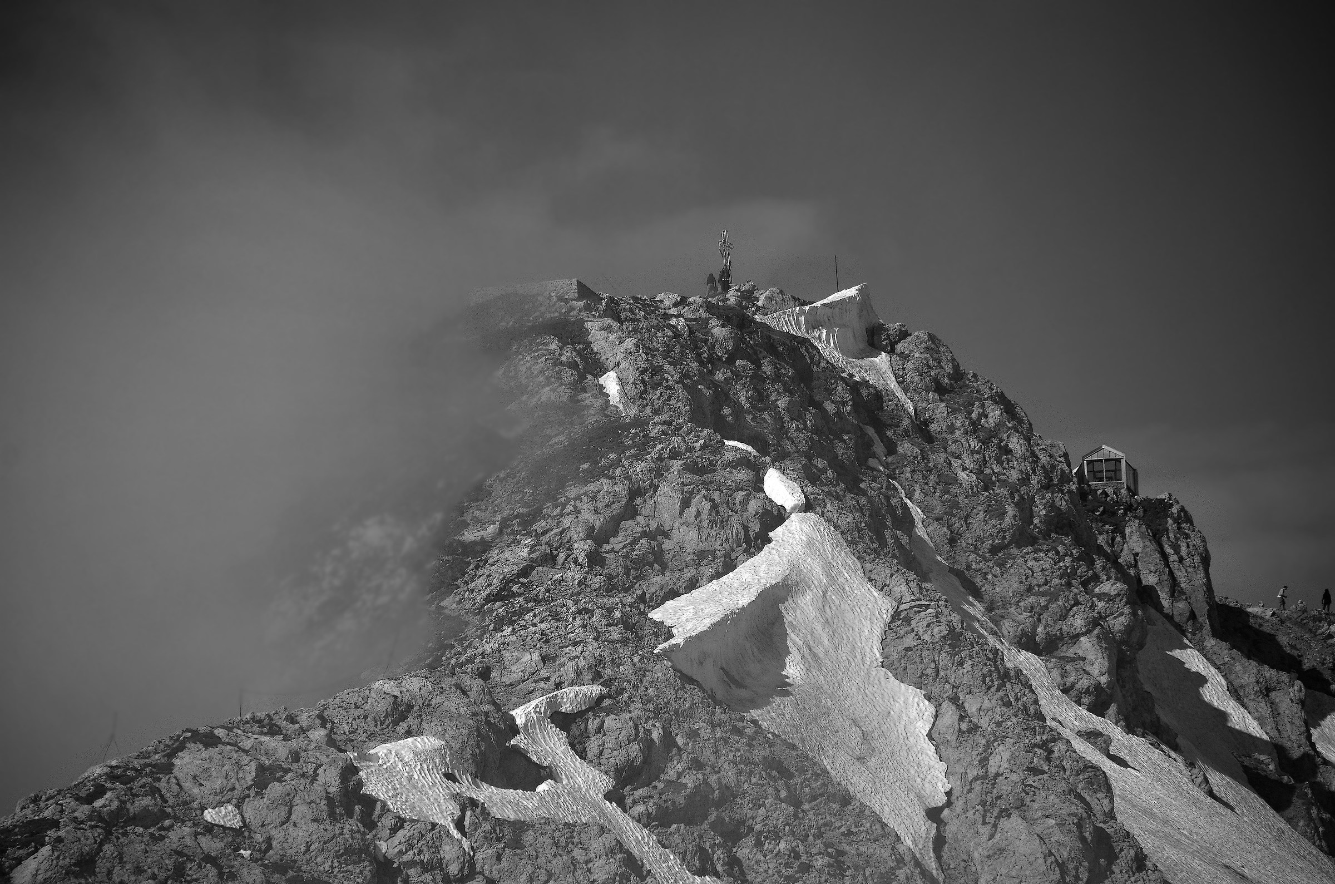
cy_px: 442
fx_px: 11101
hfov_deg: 6.9
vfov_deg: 4.6
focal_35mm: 300
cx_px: 668
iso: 200
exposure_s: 1/2000
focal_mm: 200
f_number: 5.6
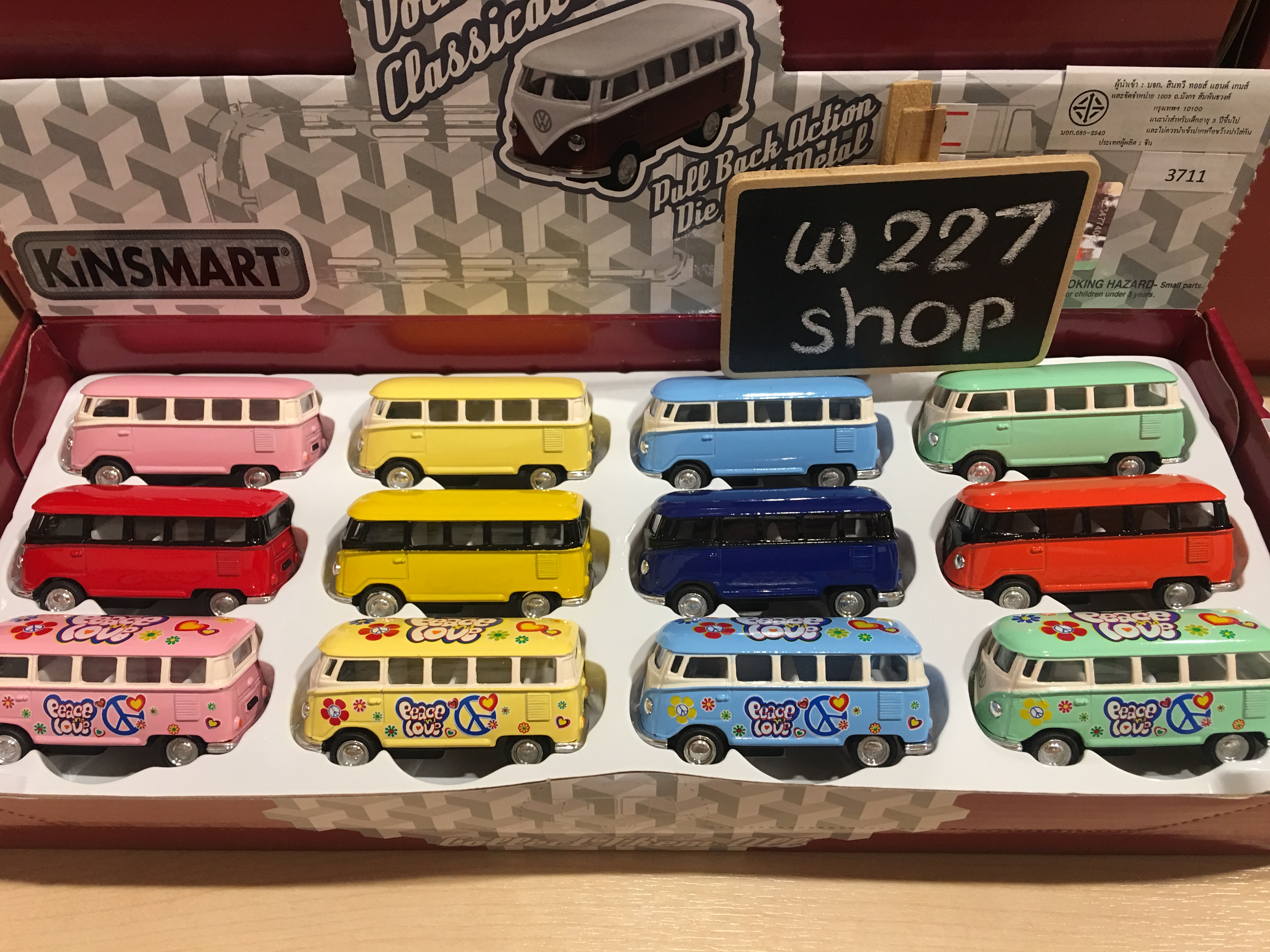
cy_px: 476
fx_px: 1064
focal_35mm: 29
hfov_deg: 61.7
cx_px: 635
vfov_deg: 48.2
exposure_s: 1/17
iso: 64
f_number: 2.2
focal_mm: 4.15
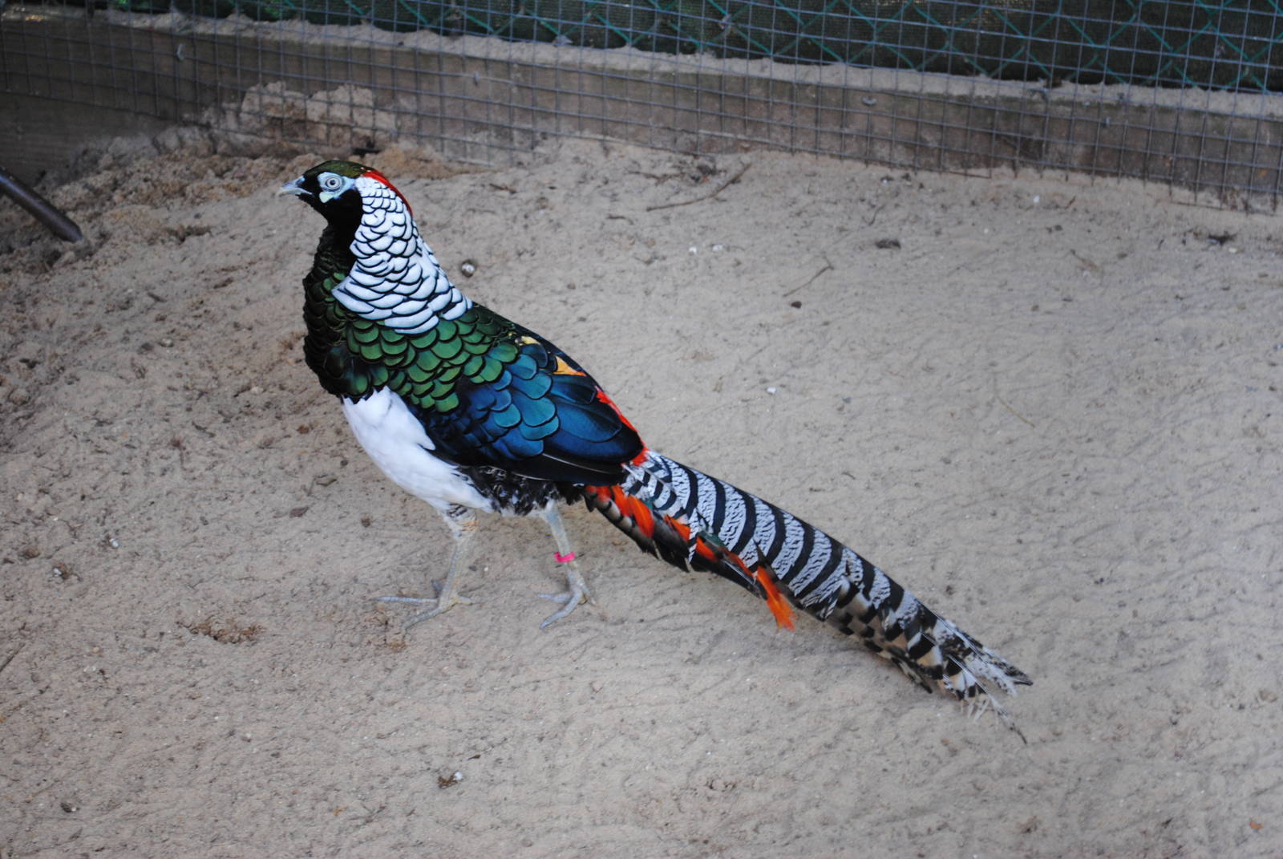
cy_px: 430
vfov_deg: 16.6
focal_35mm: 82
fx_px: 2944
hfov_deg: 24.6
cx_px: 642
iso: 400
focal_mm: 55
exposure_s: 1/20
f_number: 5.6
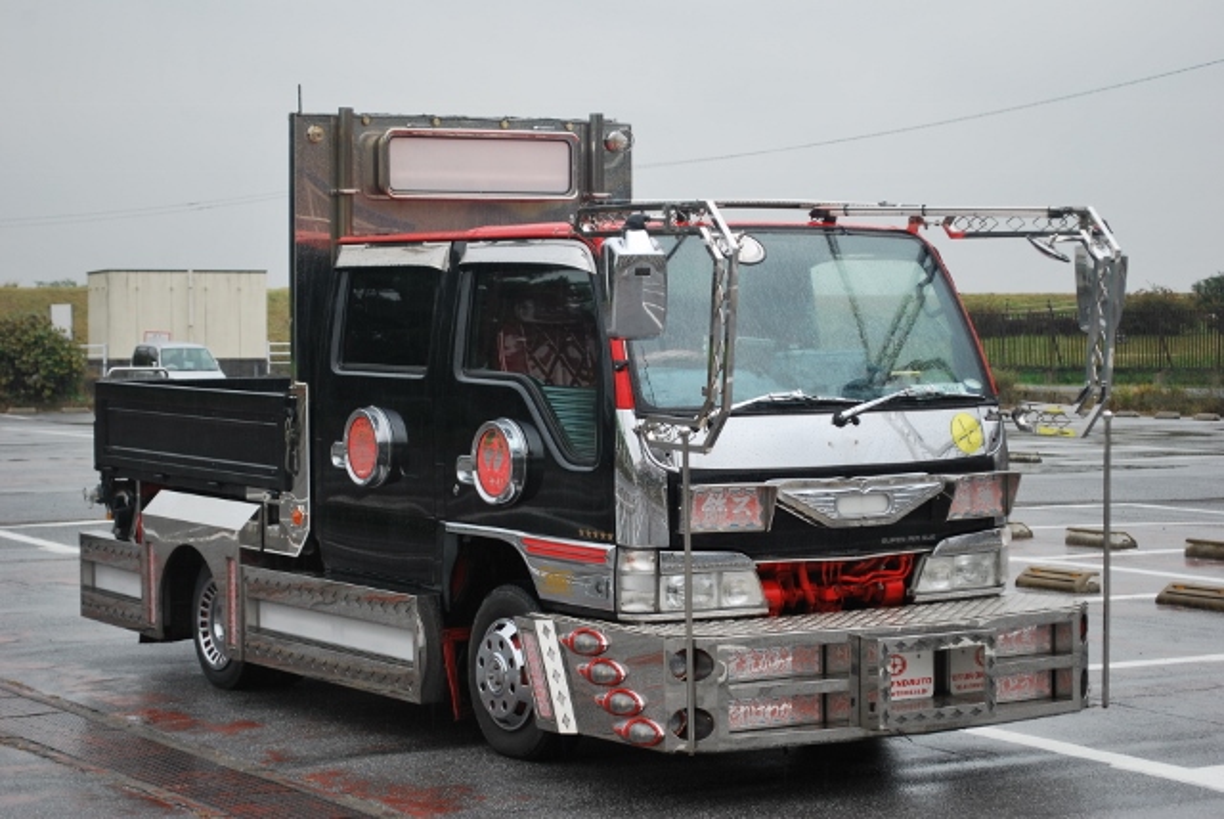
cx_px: 612
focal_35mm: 82
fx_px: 2807
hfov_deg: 24.6
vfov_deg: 16.6
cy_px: 410
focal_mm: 55
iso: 180
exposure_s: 1/125
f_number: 5.6
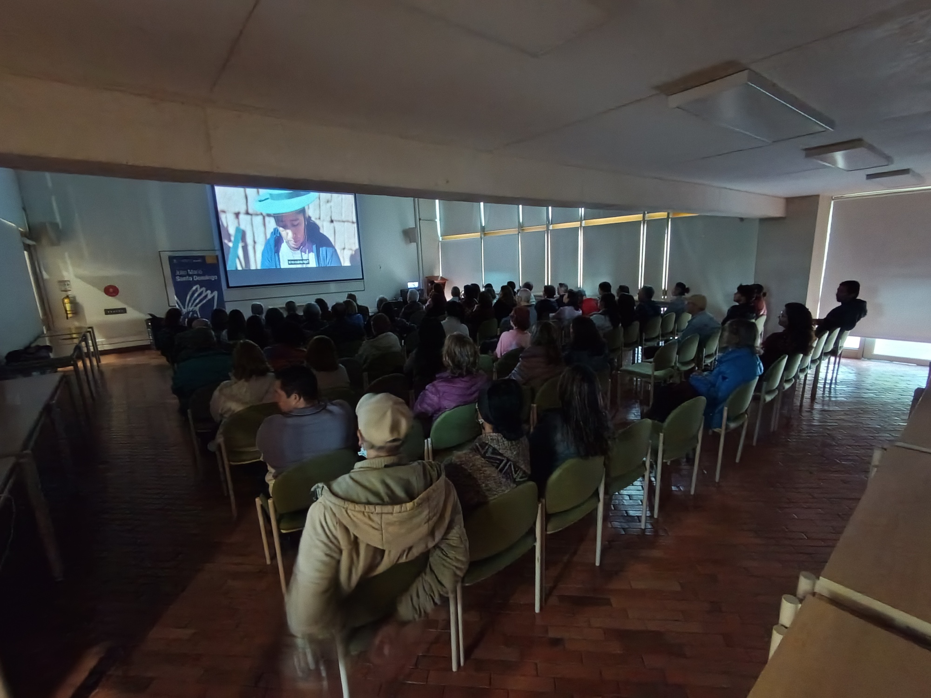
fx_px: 403
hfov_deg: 98.2
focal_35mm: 15
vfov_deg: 81.7
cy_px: 349
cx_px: 466
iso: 3320
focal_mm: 1.65
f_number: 2.2
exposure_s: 1/10
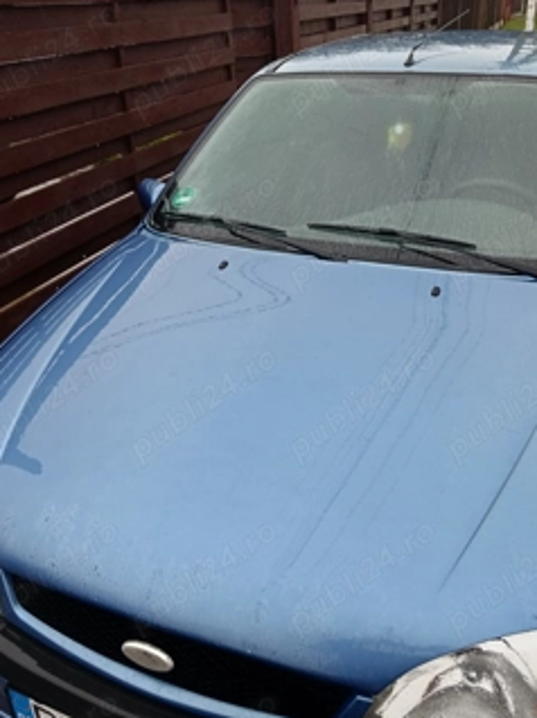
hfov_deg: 41.7
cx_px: 282
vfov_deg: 53.4
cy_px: 269
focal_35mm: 34
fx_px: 704
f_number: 1.9
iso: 174
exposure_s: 1/100
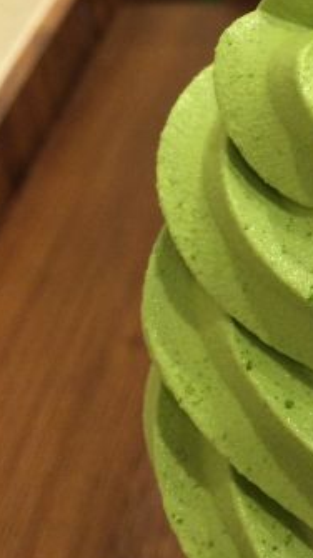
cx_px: 427
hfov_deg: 17.0
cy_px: 200
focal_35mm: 66
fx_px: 976
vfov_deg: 31.7
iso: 200
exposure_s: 1/33
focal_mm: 4.15
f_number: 2.2
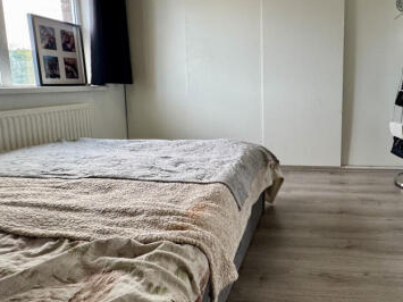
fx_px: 268
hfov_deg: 70.3
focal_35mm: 23
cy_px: 113
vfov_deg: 58.1
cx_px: 289
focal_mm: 2.22
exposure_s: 1/100
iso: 125
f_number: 2.2
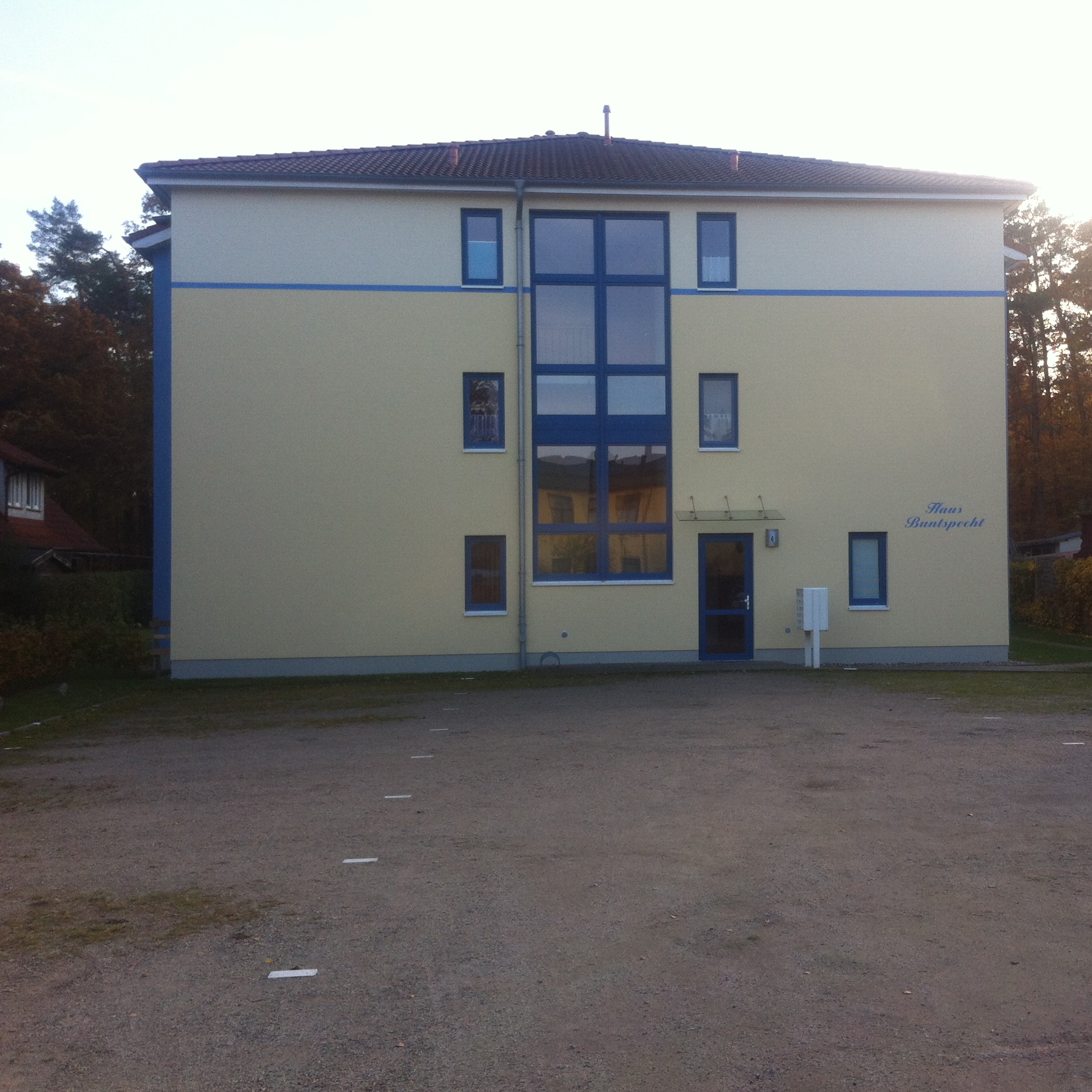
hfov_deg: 39.8
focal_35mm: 42
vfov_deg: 40.0
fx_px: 1499
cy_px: 540
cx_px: 672
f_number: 2.8
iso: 80
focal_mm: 3.85
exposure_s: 1/247
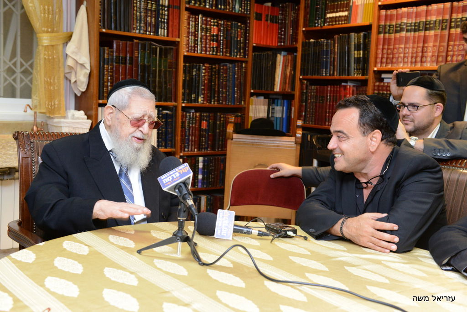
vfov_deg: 30.6
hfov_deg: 44.5
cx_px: 234
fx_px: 571
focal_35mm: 44
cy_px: 156
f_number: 5.6
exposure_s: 1/80
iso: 3200
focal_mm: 44
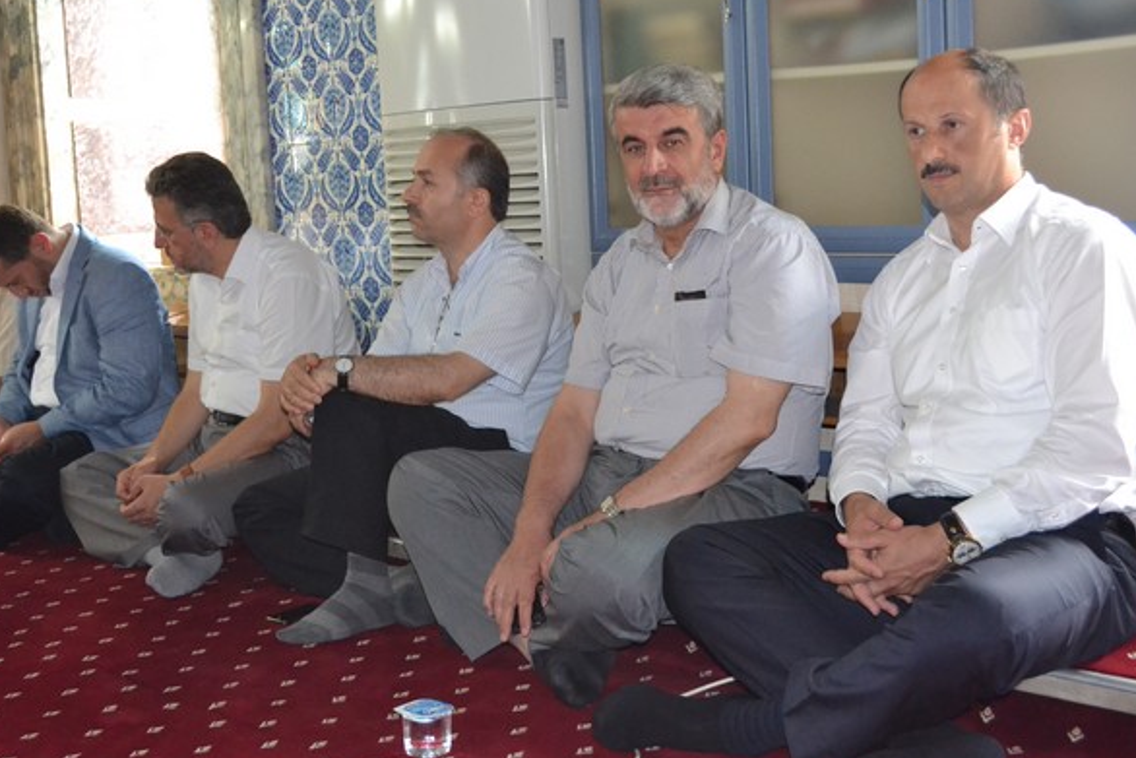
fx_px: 1515
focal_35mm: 48
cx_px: 529
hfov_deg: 41.1
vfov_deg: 28.1
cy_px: 344
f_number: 4.5
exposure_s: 1/60
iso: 3200
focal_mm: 28
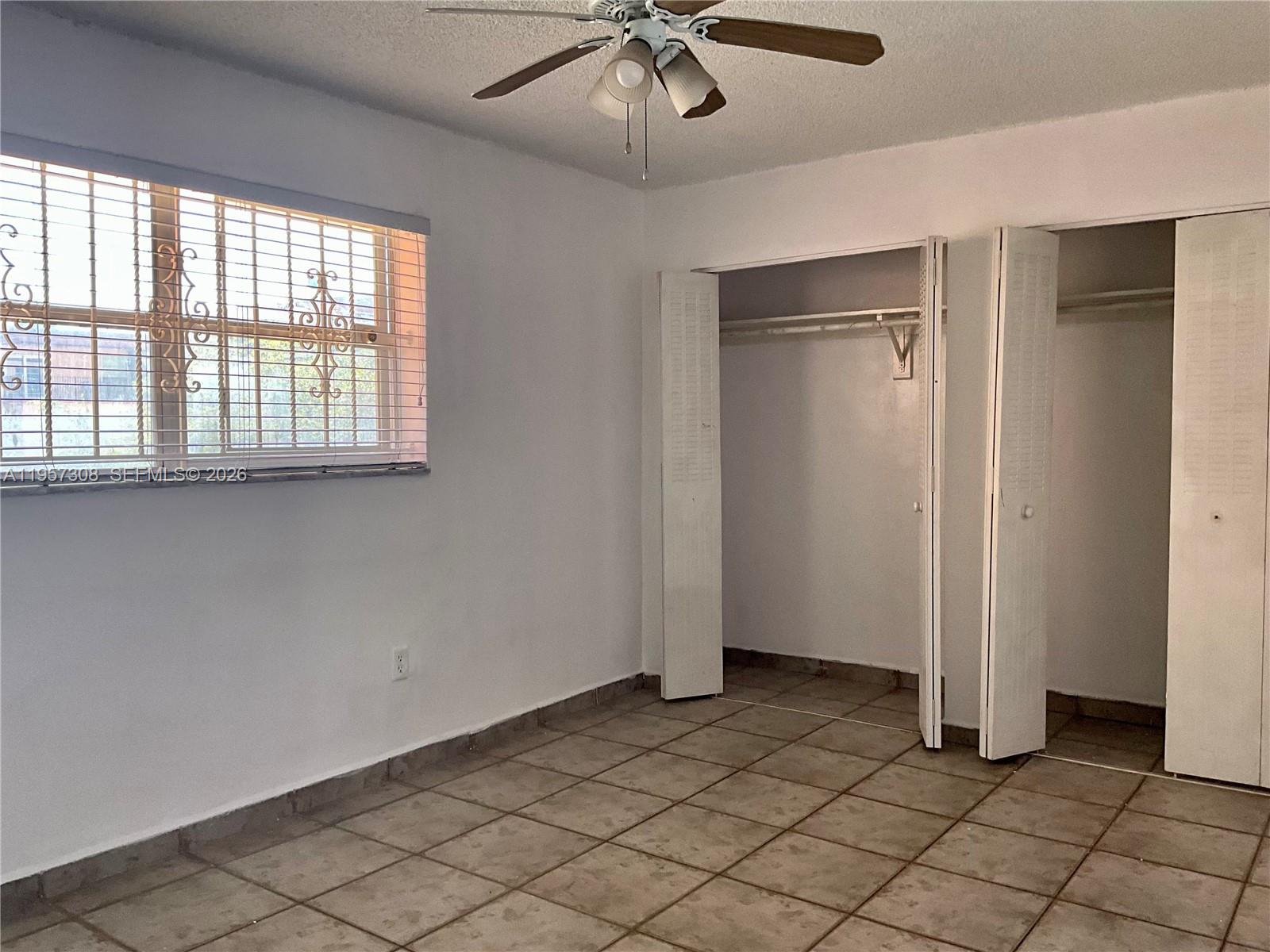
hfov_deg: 61.7
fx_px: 1064
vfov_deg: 48.2
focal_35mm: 29
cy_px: 476
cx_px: 635
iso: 64
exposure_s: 1/63
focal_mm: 3
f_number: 1.8
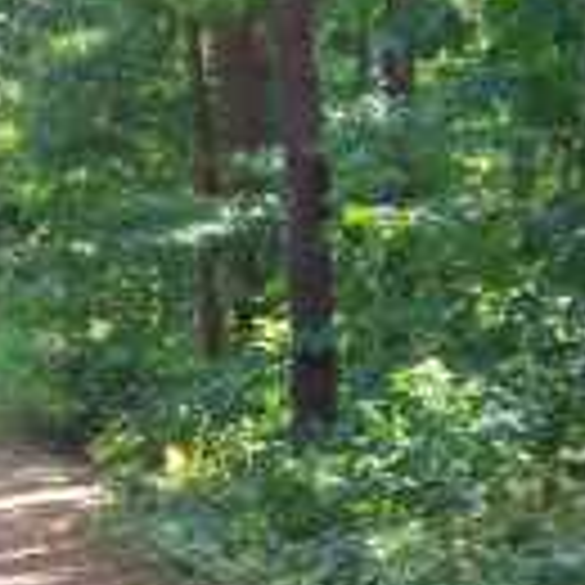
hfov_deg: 17.0
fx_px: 1816
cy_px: 376
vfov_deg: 18.3
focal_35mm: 95
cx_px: -230
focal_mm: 5.85
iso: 65
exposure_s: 1/60
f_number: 2.8
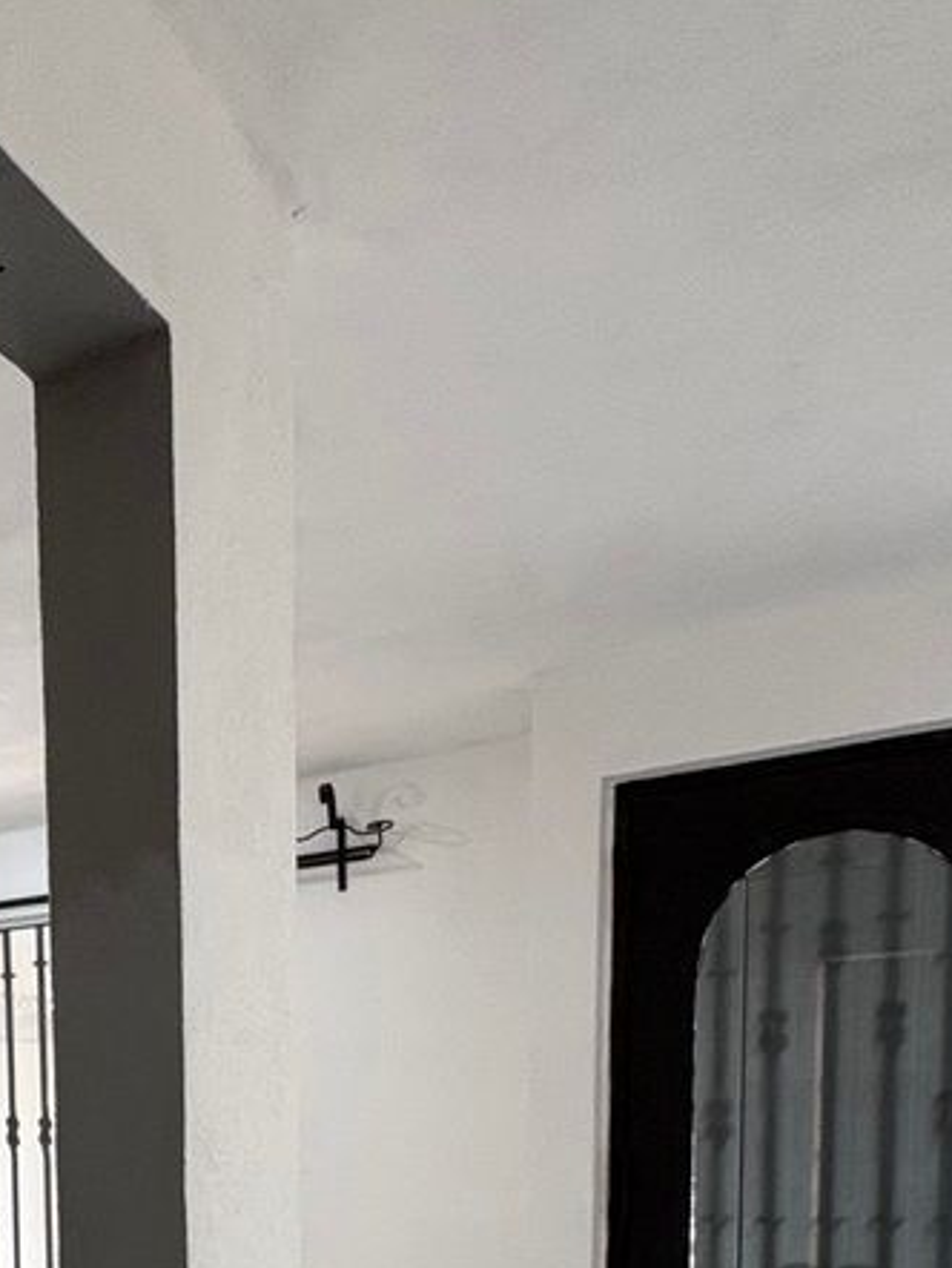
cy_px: 1259
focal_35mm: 38
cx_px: -163
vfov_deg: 42.5
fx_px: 1392
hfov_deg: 32.0
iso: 200
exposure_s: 1/99
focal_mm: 2.22
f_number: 2.2
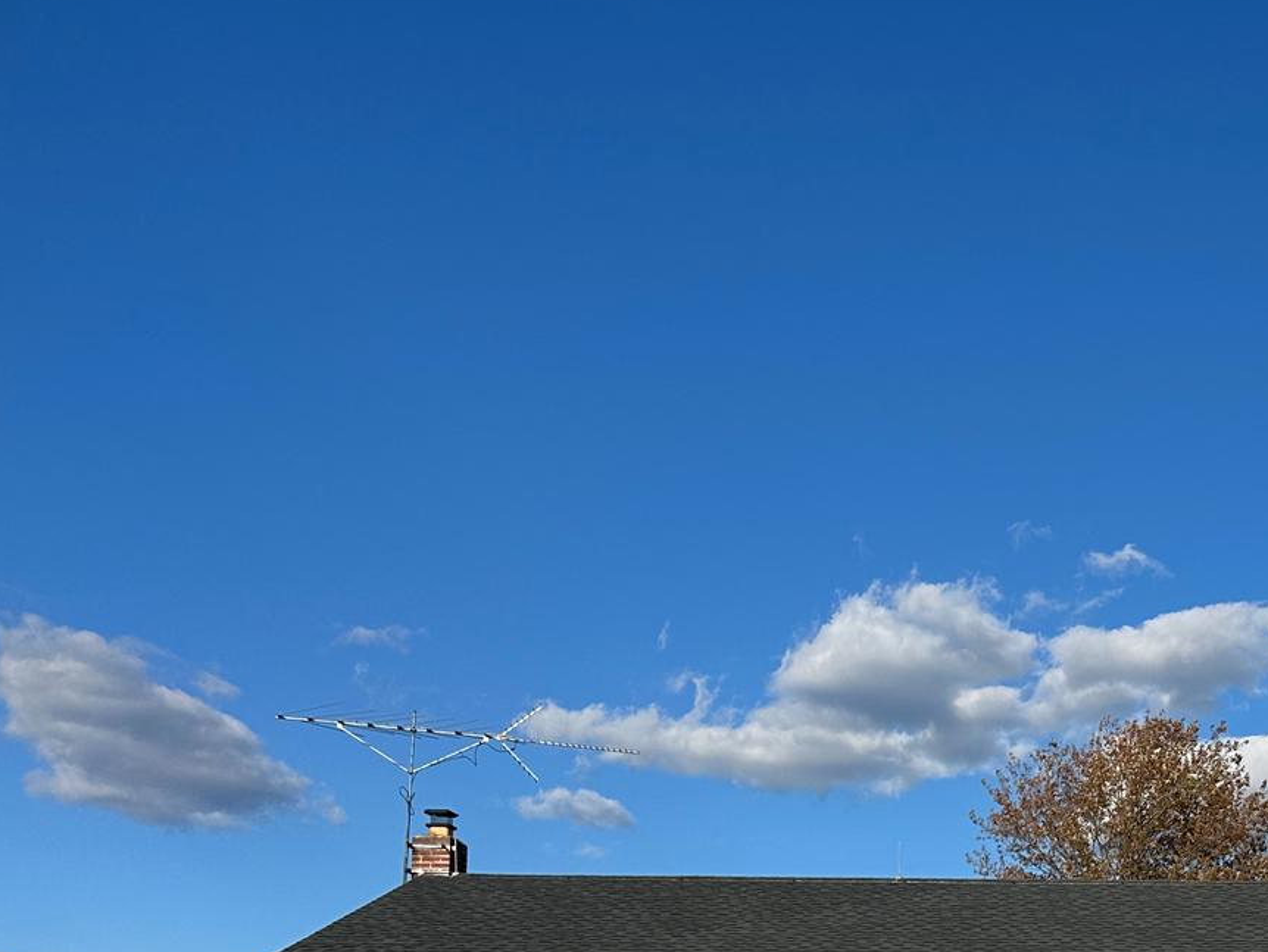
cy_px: 1037
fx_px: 2089
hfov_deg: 31.1
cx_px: 1287
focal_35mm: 57
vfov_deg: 24.1
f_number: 1.78
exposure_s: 1/6211
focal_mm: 6.86
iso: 80
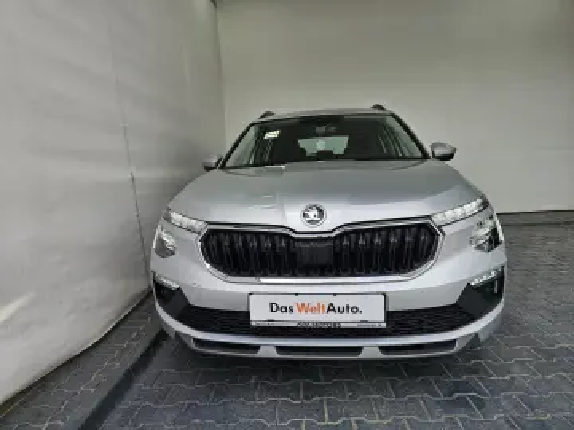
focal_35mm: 23
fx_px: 381
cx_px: 287
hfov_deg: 73.9
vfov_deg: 58.9
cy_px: 215
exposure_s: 1/499
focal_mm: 6.3
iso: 20
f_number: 1.7
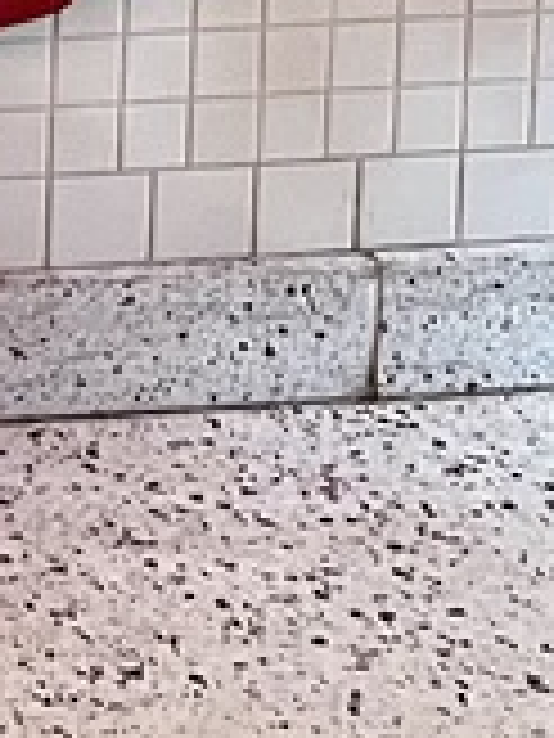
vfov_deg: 10.2
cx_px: -1072
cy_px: -1192
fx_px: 3457
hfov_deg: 8.0
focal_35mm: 162
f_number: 1.5
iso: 500
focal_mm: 5.7
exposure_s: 1/60
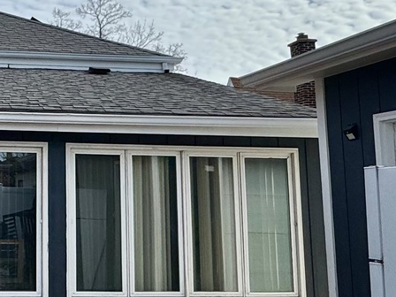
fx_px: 515
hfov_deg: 40.9
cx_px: 100
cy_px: 215
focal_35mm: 45
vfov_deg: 31.7
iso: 50
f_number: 2.2
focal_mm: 2.22
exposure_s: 1/3247
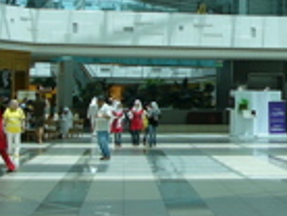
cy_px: 11
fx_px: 972
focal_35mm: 117
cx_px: 283
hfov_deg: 16.5
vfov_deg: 12.6
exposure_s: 1/100
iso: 50
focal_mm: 6
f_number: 3.3
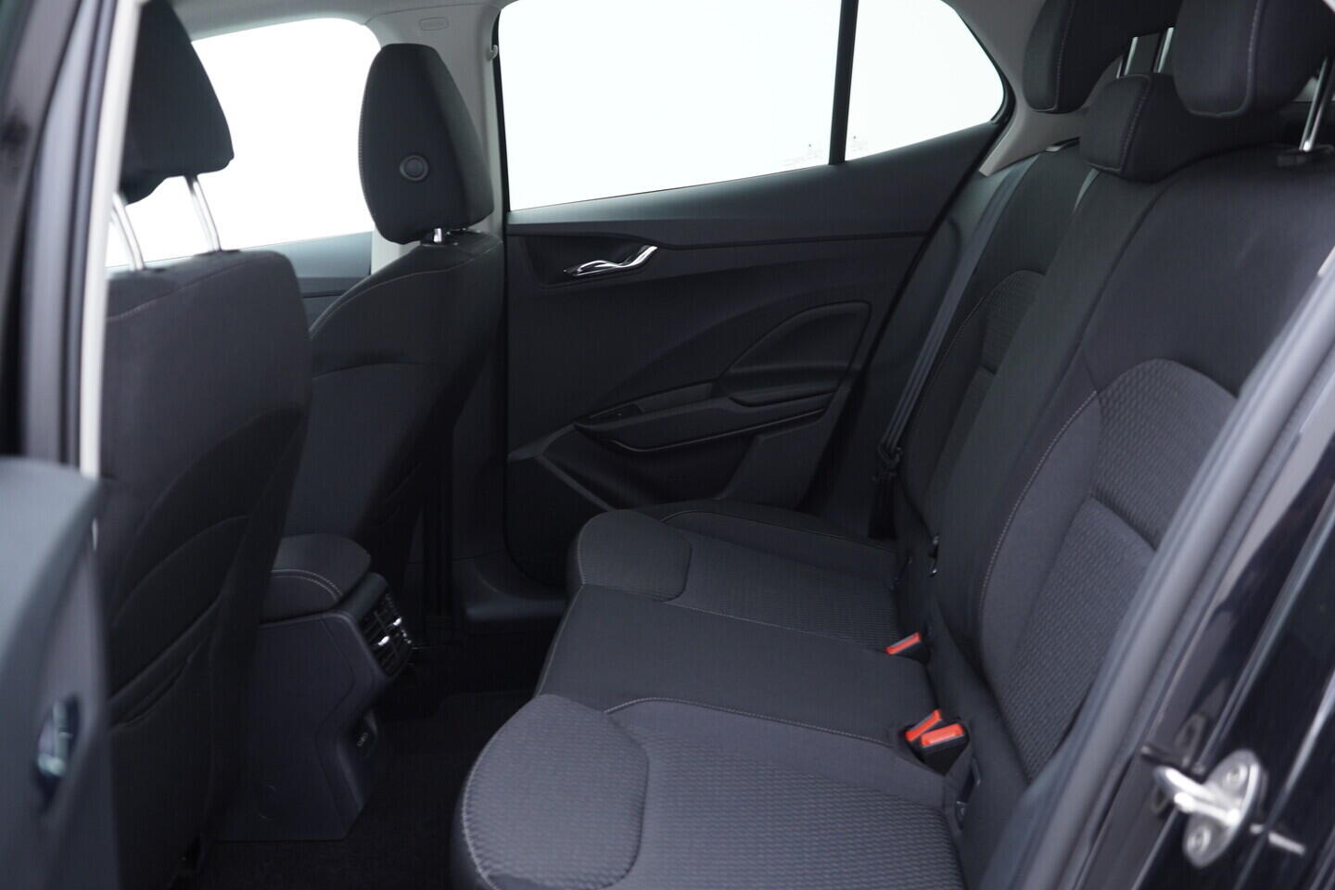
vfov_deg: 36.9
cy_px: 445
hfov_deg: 53.1
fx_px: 1335
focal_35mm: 36
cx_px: 668
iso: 400
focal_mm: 24
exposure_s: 1/40
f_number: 2.8
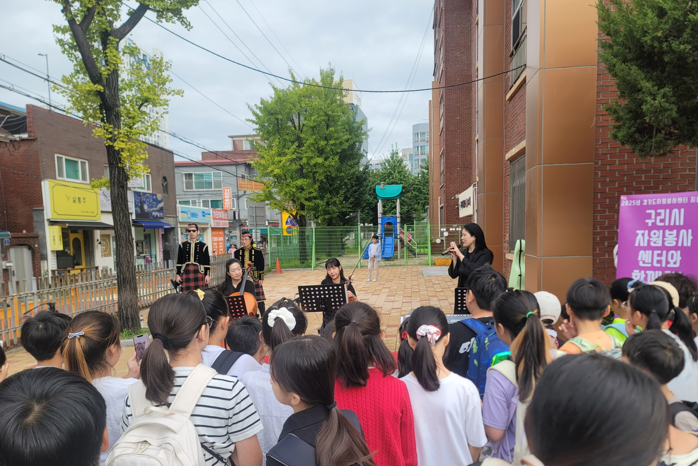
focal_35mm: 27
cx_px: 360
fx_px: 524
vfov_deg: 47.8
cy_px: 268
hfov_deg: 67.4
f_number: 1.8
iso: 20
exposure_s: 1/174
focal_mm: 7
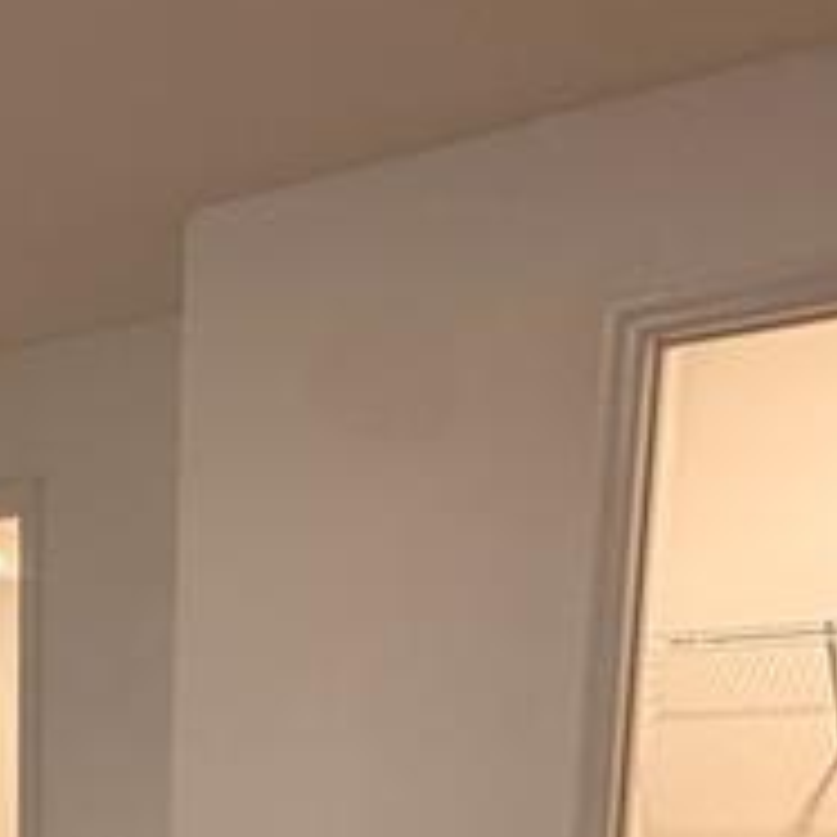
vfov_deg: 21.8
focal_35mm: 68
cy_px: 1197
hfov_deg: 23.0
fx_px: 1860
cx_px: -194
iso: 200
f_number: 2.2
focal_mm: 2.22
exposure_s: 1/60
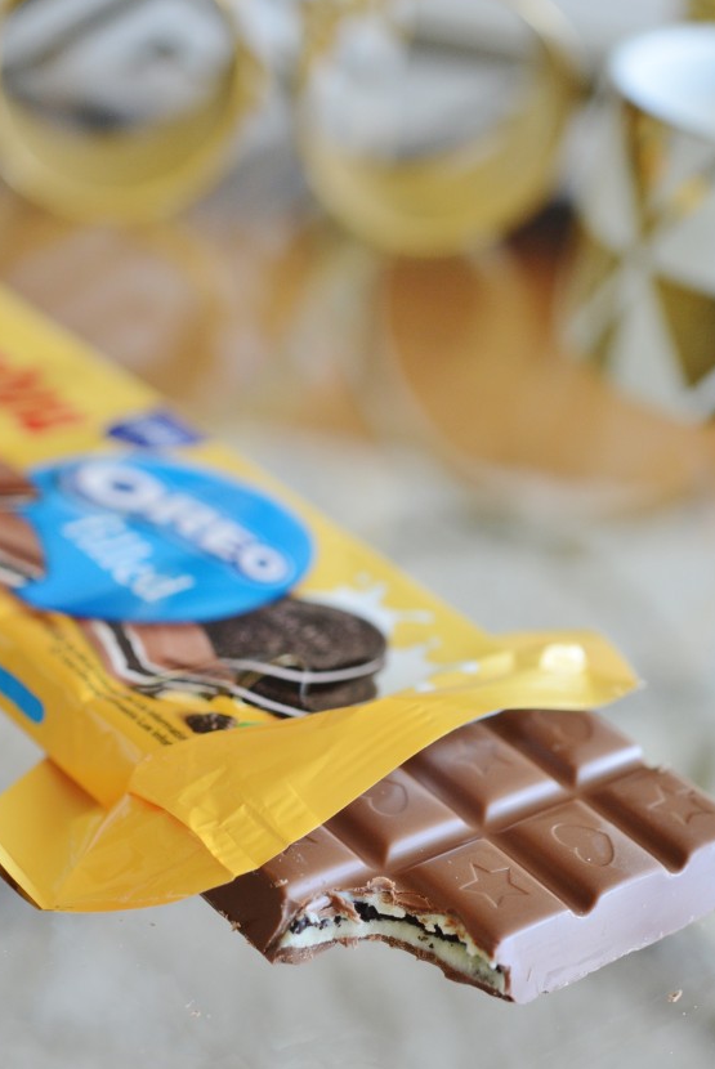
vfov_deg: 27.3
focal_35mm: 74
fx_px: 2200
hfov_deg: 18.4
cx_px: 299
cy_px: 538
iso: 1250
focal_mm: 60
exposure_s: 1/200
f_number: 4
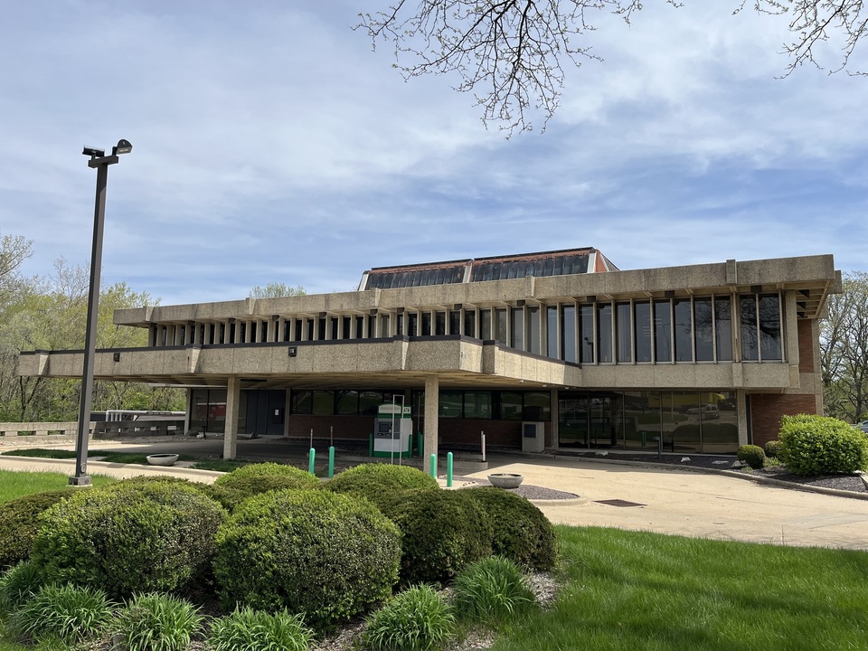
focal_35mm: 26
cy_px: 326
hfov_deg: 67.3
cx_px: 434
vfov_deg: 53.1
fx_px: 652
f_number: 1.6
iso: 50
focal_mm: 5.1
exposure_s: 1/4651
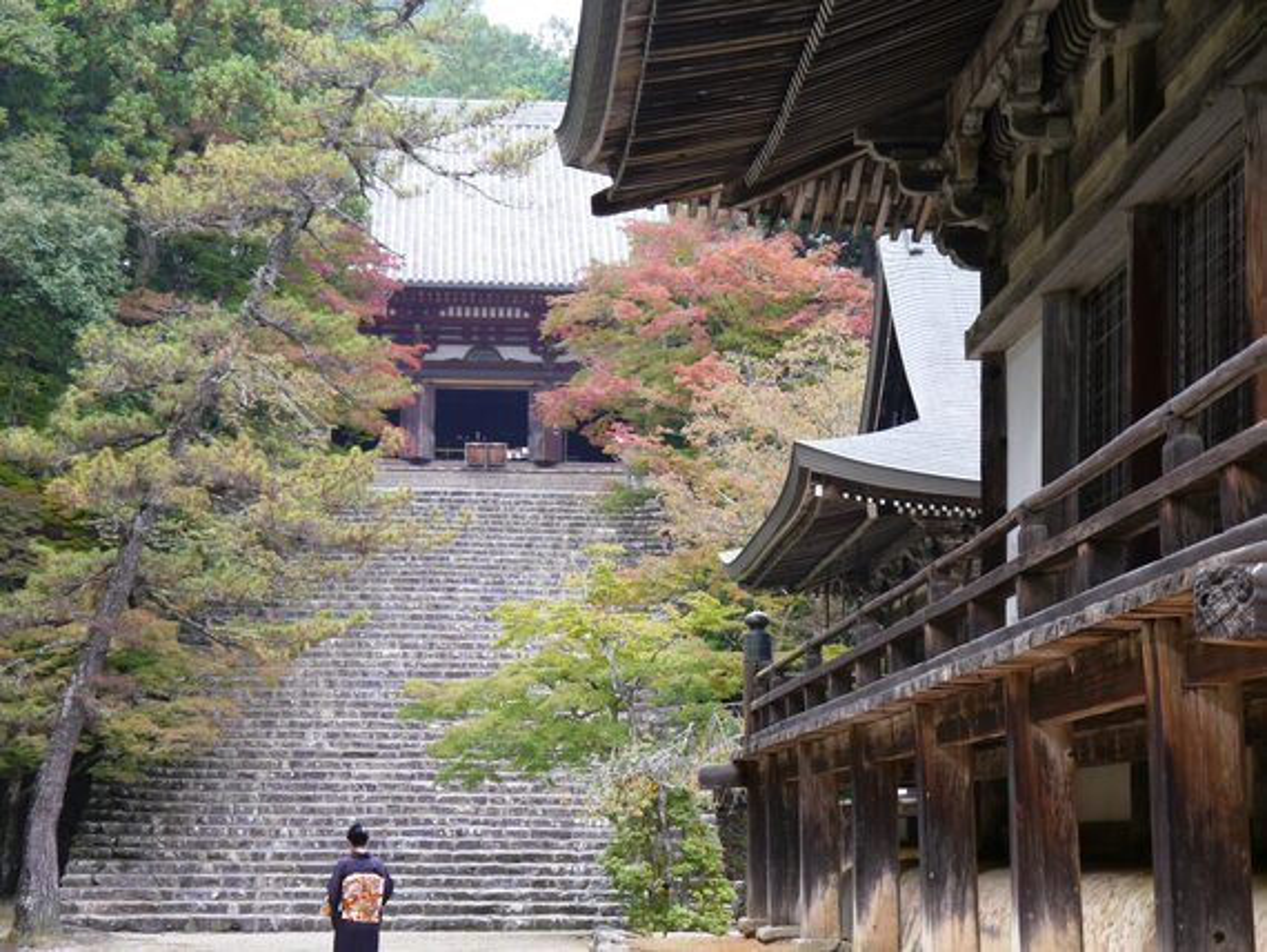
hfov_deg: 23.3
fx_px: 3076
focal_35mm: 84
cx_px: 634
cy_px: 476
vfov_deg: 17.6
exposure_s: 1/80
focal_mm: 42
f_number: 5.6
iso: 250
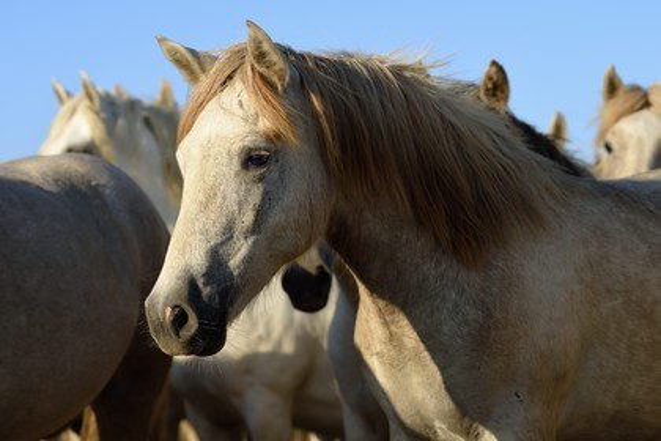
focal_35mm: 120
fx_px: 2203
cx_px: 330
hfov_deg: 17.1
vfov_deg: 11.4
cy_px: 220
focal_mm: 120
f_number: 6.3
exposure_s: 1/800
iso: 200
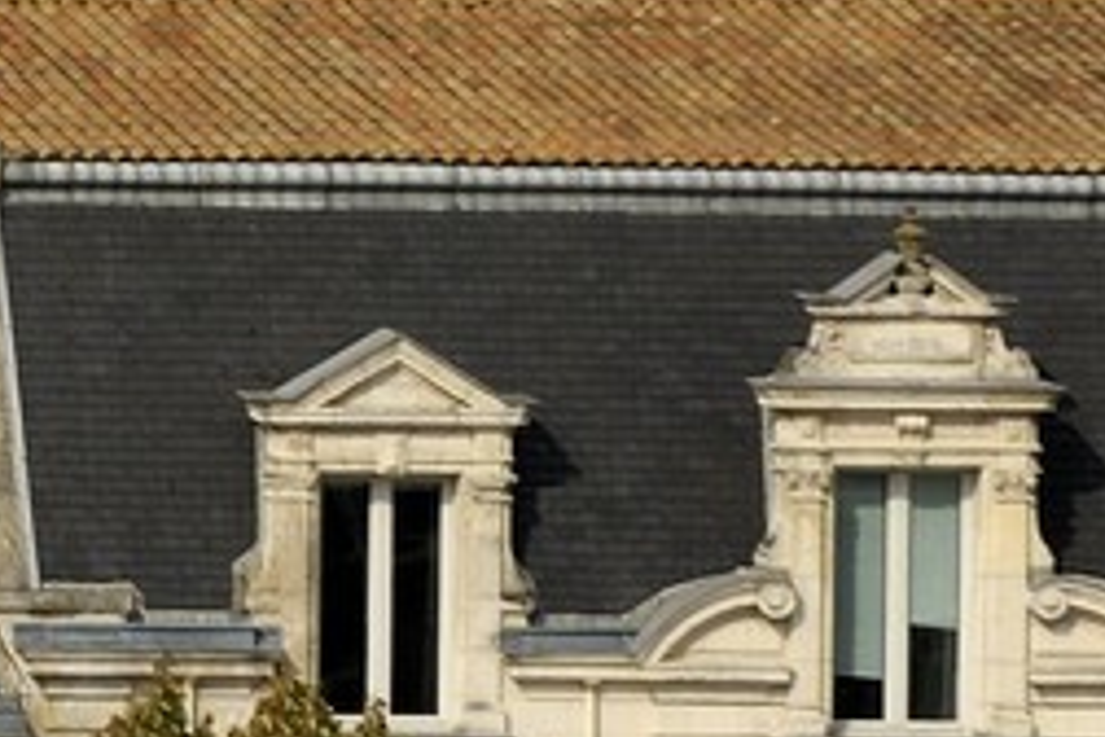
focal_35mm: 1141
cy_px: -1342
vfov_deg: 1.2
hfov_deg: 1.8
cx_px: -2171
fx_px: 35020
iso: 100
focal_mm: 120
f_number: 8
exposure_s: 1/320
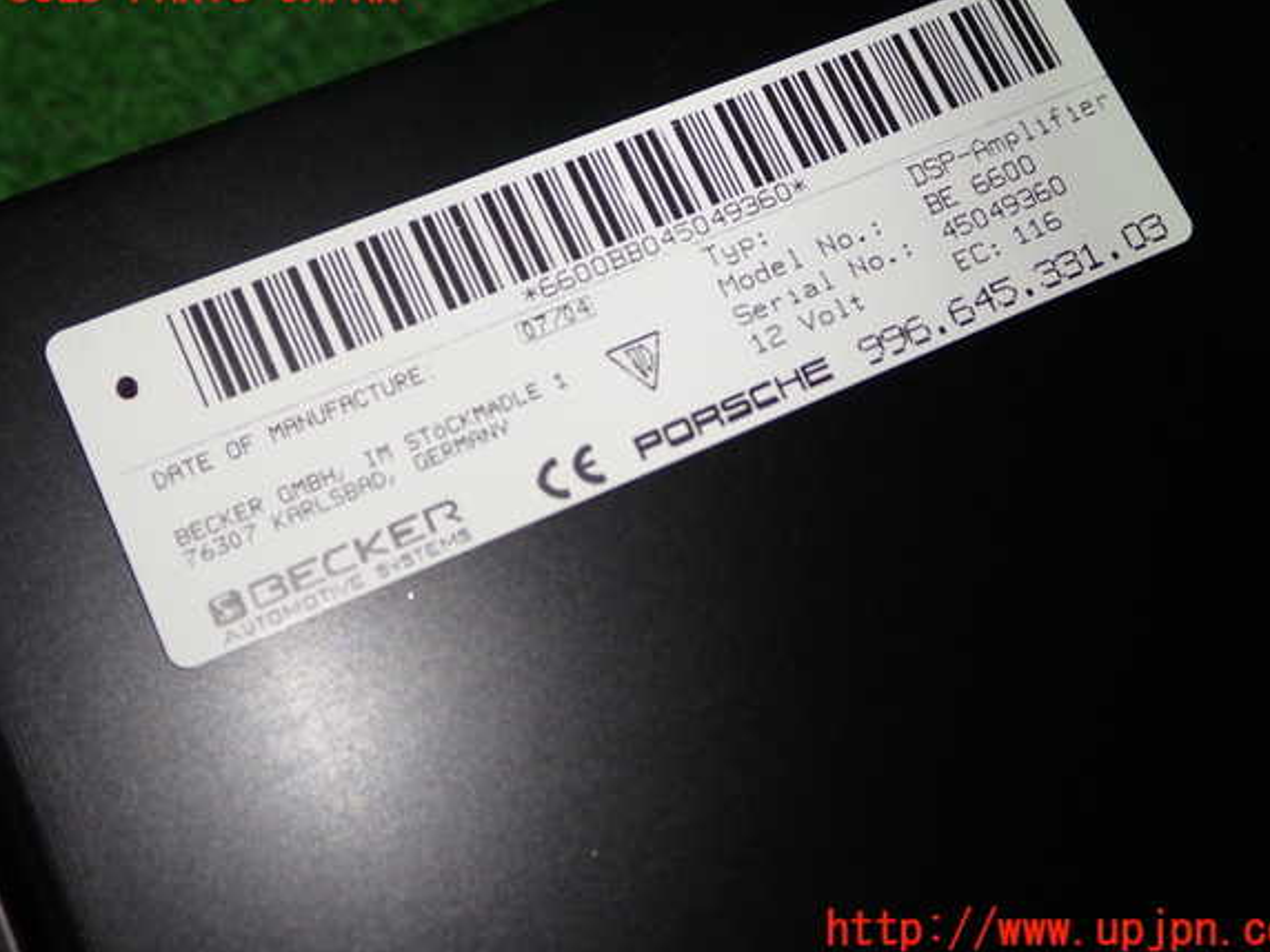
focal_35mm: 43
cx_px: 662
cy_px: 459
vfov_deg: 33.6
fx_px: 1578
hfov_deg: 43.8
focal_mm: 7.31
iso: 200
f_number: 2.8
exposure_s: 1/60
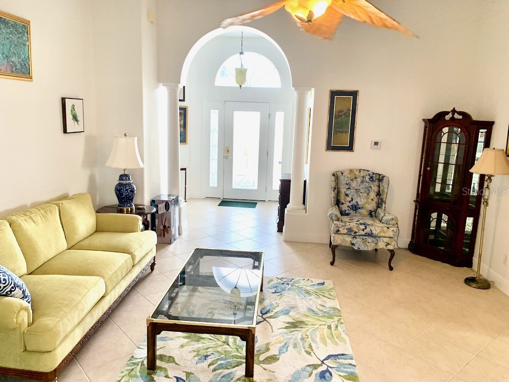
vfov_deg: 53.1
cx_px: 254
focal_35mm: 26
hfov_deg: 67.3
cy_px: 191
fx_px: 382
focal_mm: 4.25
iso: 125
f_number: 1.8
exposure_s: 1/60
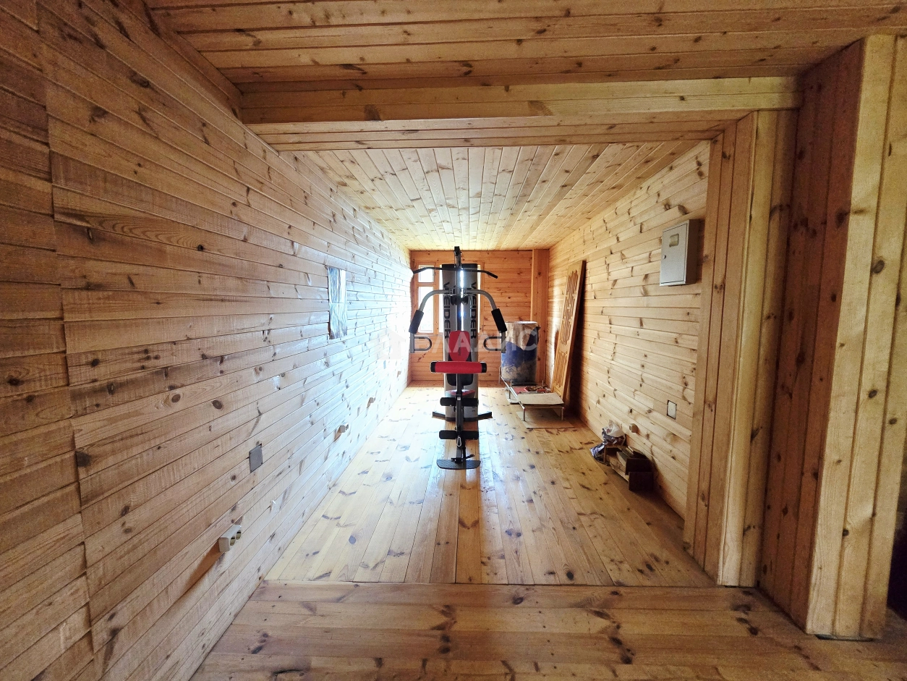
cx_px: 454
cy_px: 340
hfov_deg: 106.2
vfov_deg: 89.9
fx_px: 341
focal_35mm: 13
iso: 640
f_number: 2.2
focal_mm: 2.2
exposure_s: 1/60.2
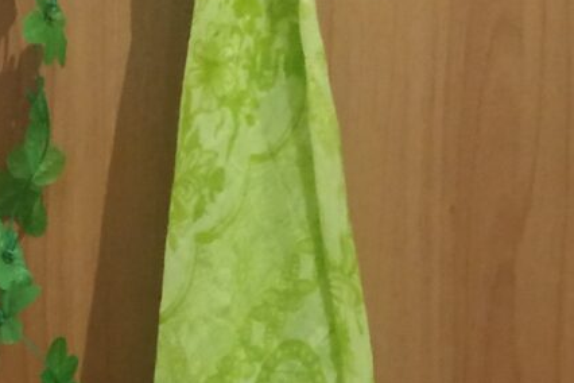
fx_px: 478
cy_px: 152
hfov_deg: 61.7
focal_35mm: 30
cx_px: 251
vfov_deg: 43.4
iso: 1600
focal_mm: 3.94
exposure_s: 1/20
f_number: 1.9
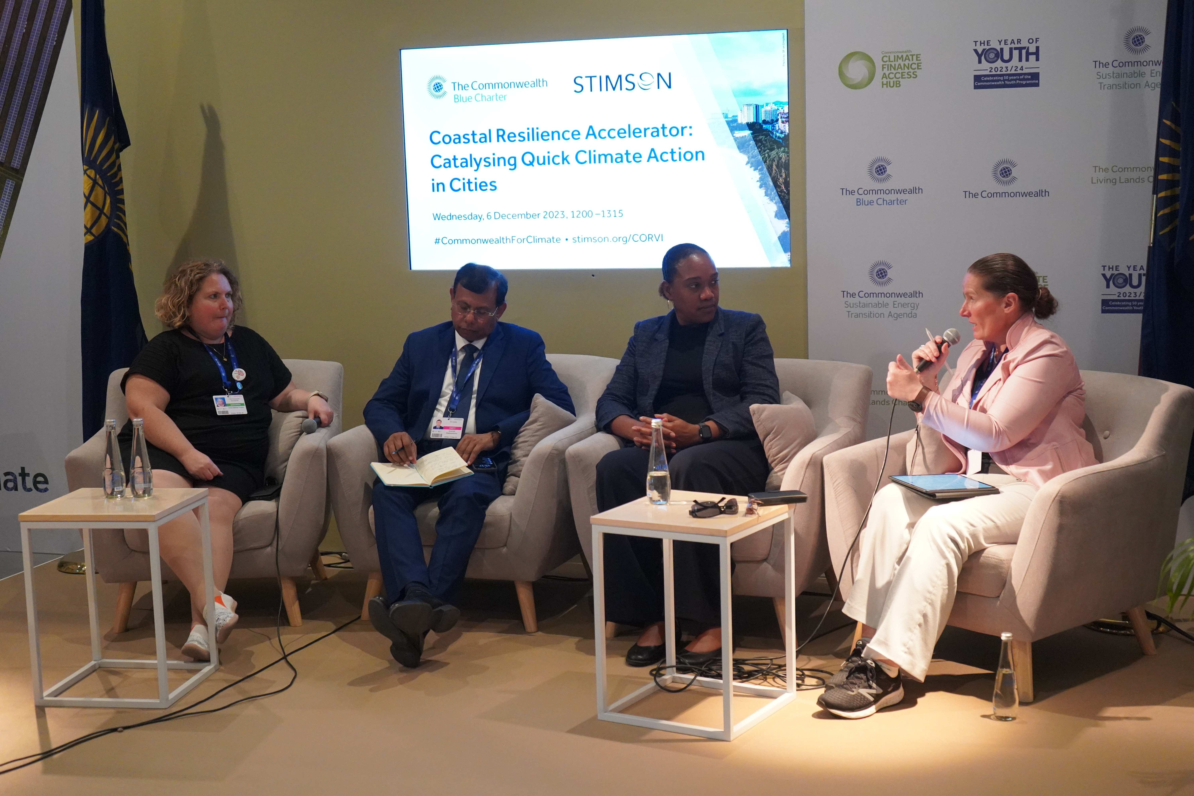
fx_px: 1625
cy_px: 398
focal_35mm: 49
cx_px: 597
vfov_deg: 27.5
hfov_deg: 40.3
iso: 8000
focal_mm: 49
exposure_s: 1/160
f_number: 4.5
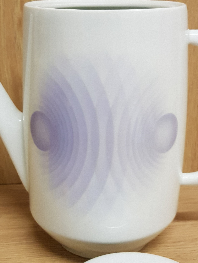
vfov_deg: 67.3
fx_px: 198
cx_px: 99
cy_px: 132
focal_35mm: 26
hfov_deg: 53.1
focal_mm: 4.2
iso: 200
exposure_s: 1/33
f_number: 1.7
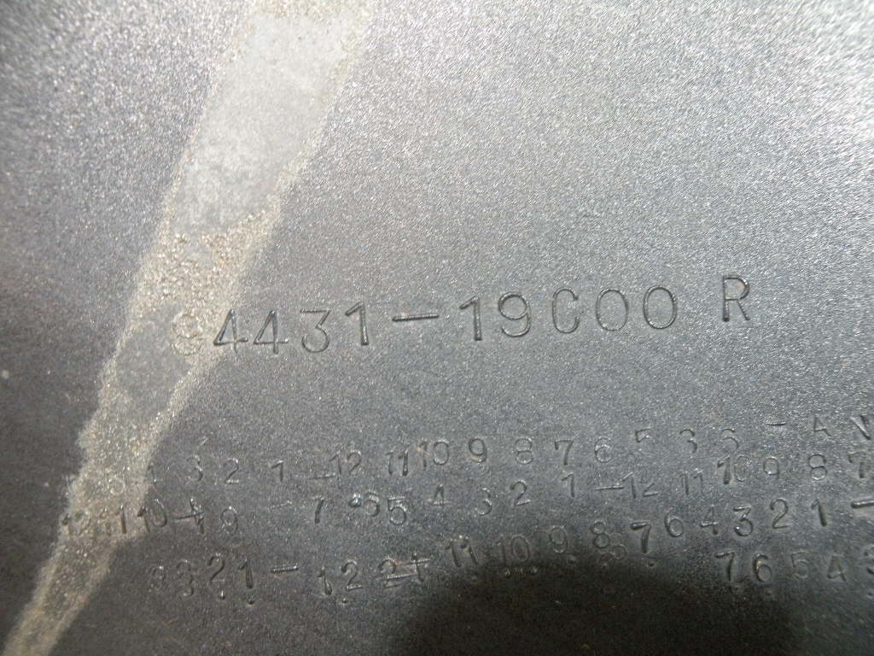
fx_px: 682
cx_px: 437
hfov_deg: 65.3
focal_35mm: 27
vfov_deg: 51.4
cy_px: 328
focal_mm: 4.7
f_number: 2.8
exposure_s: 1/59.5
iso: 400
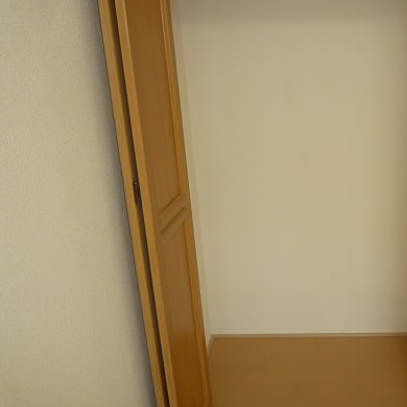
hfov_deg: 44.0
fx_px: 479
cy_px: 176
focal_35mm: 36
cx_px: 320
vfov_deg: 45.9
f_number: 2.8
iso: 100
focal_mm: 4.4
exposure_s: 1/30
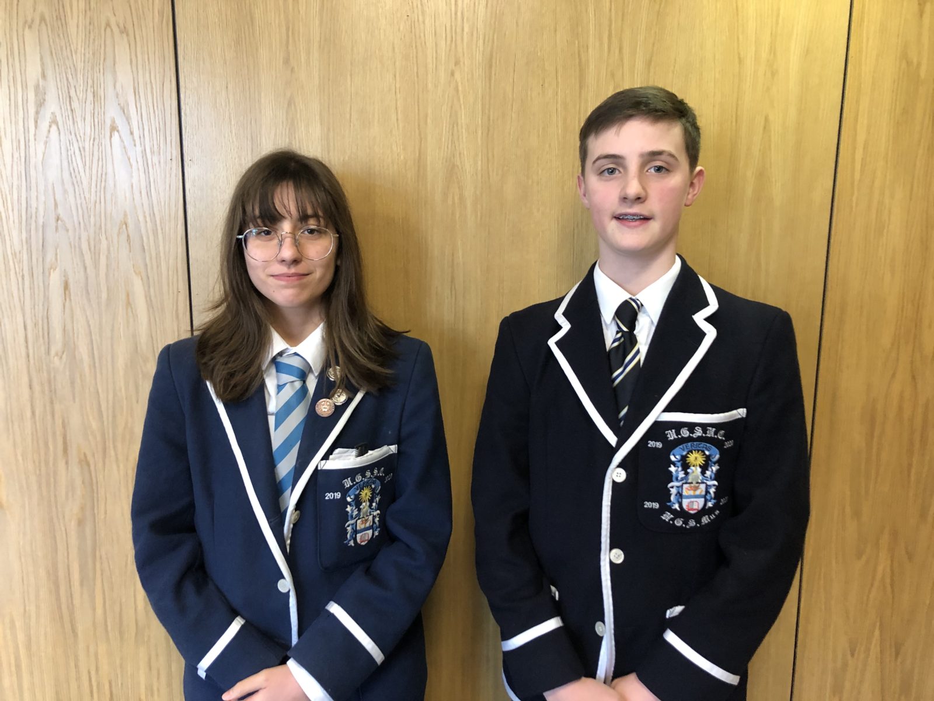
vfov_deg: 49.7
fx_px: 755
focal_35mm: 28
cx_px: 467
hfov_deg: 63.4
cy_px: 350
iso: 100
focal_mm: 3.99
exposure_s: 1/17
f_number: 1.8
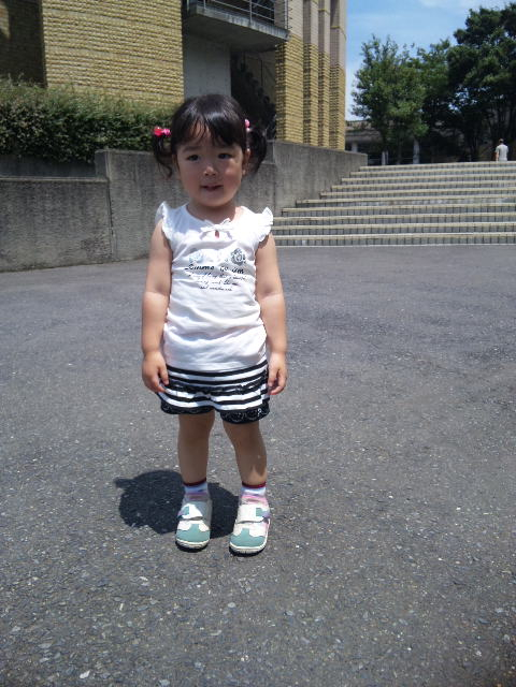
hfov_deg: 48.2
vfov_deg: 61.7
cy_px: 344
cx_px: 258
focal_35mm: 29
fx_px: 576
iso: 100
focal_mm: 4.82
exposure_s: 1/220
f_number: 2.8
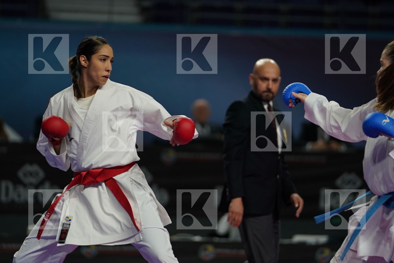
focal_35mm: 288
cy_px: 132
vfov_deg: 4.8
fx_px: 3152
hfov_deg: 7.2
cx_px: 197
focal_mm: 192
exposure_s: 1/1000
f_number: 2.8
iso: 1000
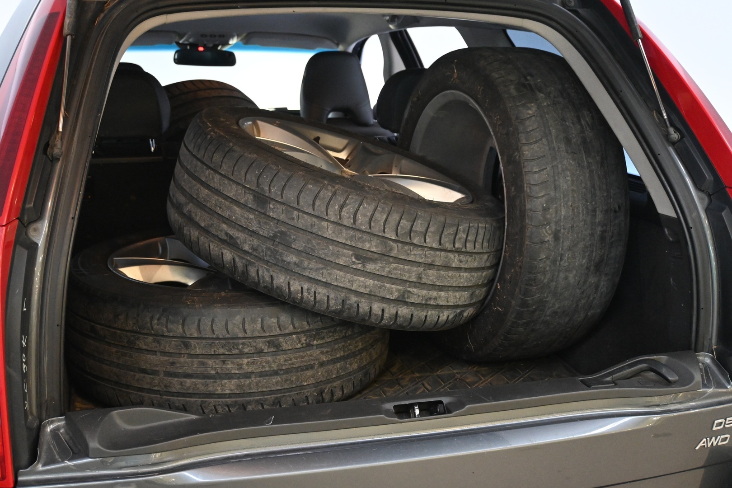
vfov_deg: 30.8
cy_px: 244
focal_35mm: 44
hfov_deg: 45.0
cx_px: 366
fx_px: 884
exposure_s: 1/50
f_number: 4.8
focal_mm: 29
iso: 4000
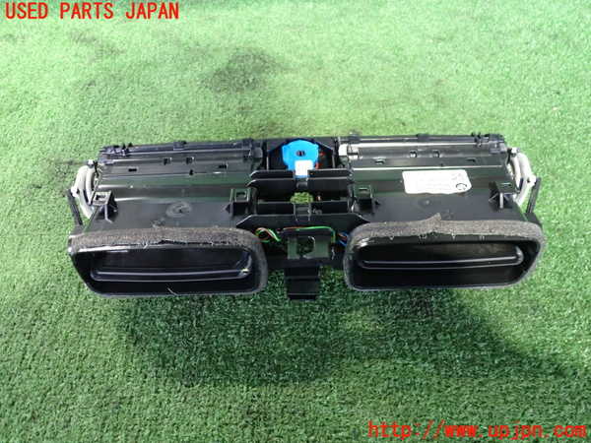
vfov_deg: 46.8
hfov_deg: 60.0
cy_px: 222
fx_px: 512
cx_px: 296
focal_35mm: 30
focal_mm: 5.4
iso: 800
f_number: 2.3
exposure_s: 1/20
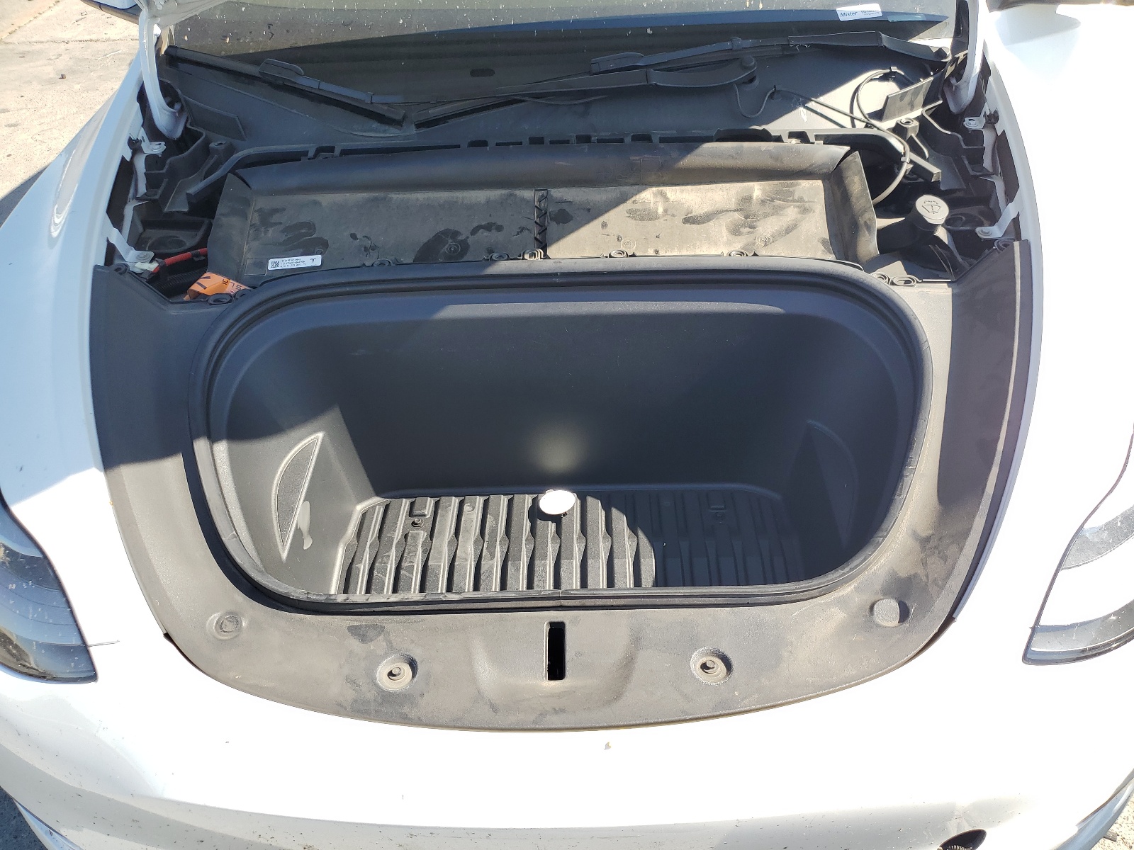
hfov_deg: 67.3
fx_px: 852
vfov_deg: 53.1
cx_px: 567
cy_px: 425
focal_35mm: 26
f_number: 1.5
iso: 50
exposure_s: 1/909
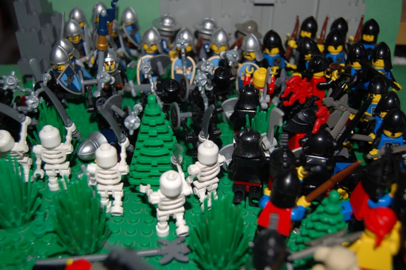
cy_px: 135
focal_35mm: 42
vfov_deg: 31.8
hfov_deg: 46.4
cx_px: 203
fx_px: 473
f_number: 4.2
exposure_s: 1/60
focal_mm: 28
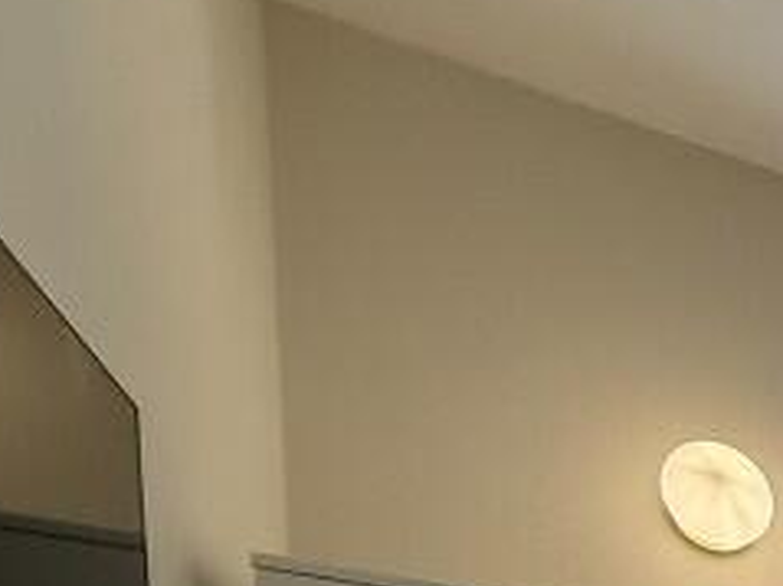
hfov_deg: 19.0
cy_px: 1156
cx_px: 1576
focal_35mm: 60
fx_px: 1356
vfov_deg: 17.7
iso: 64
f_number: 2.2
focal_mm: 2.22
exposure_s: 1/228
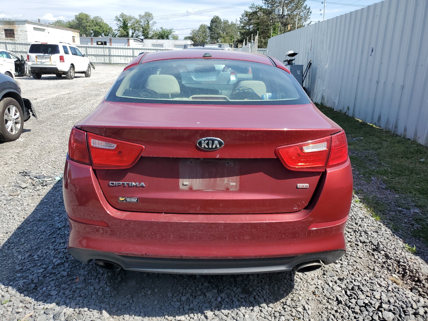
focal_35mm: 26
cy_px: 160
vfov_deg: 53.1
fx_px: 321
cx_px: 214
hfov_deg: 67.3
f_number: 1.5
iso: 50
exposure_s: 1/2000
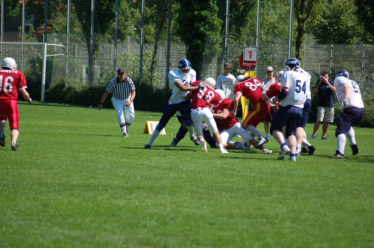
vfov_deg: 6.1
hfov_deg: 9.2
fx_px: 2333
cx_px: 187
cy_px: 124
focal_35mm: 225
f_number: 4.5
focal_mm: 150
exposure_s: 1/1000
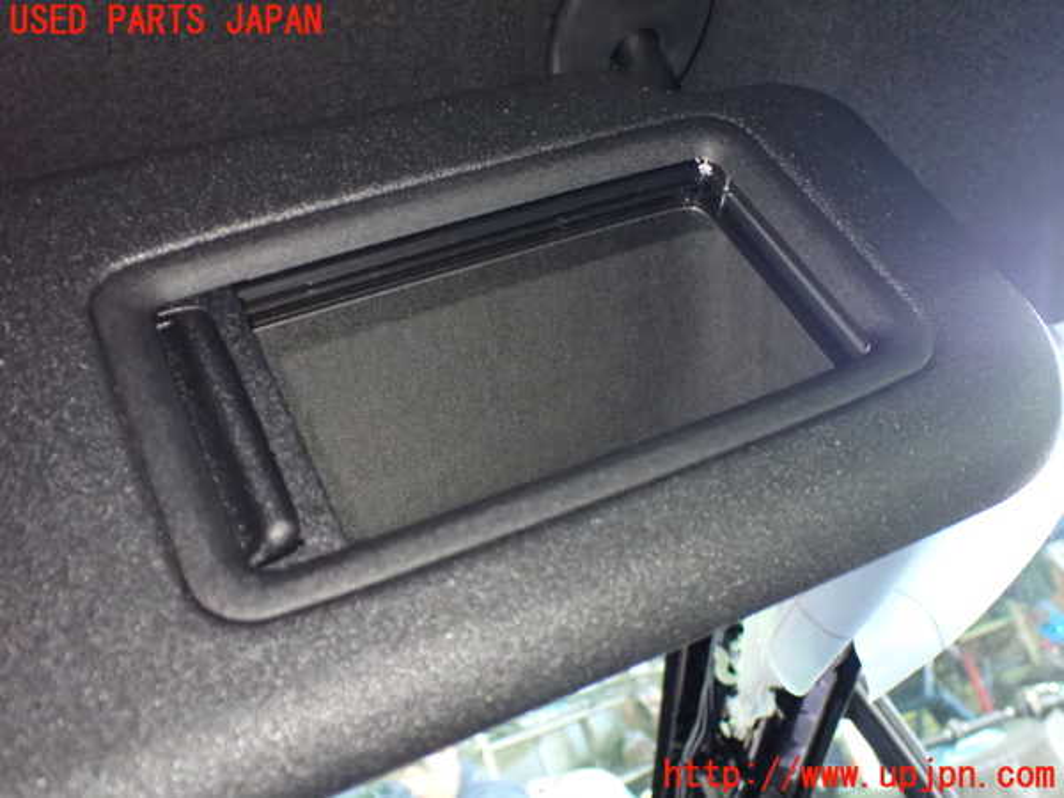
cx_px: 532
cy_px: 399
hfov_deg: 51.4
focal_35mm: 36
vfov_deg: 39.7
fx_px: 1107
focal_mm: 6.37
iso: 1600
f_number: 2.5
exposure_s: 1/40
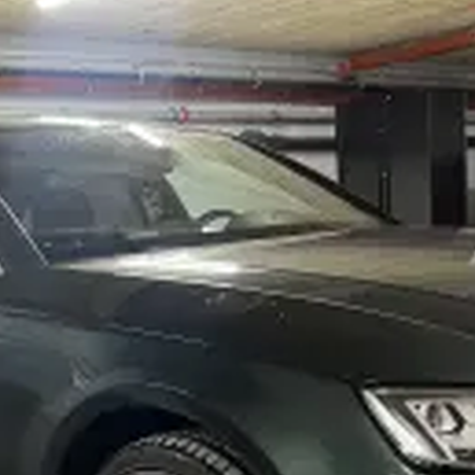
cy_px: 383
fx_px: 994
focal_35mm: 64
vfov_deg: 26.4
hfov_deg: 26.9
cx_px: 217
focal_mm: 5.1
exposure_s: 1/50
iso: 400
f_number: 1.6
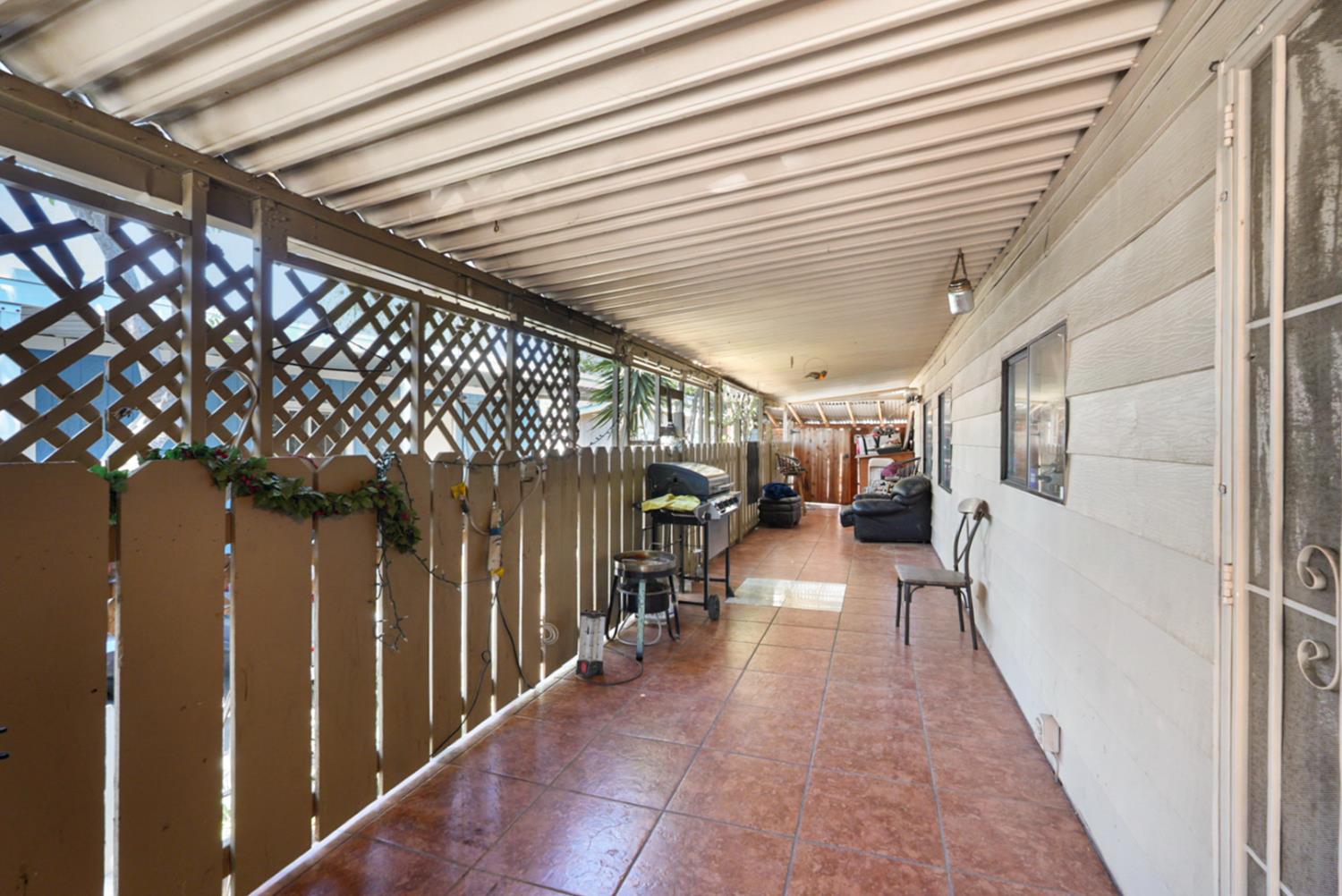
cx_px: 671
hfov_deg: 96.7
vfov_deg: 73.8
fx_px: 597
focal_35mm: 16
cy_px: 448
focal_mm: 16
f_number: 8
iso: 4000
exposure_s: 1/30
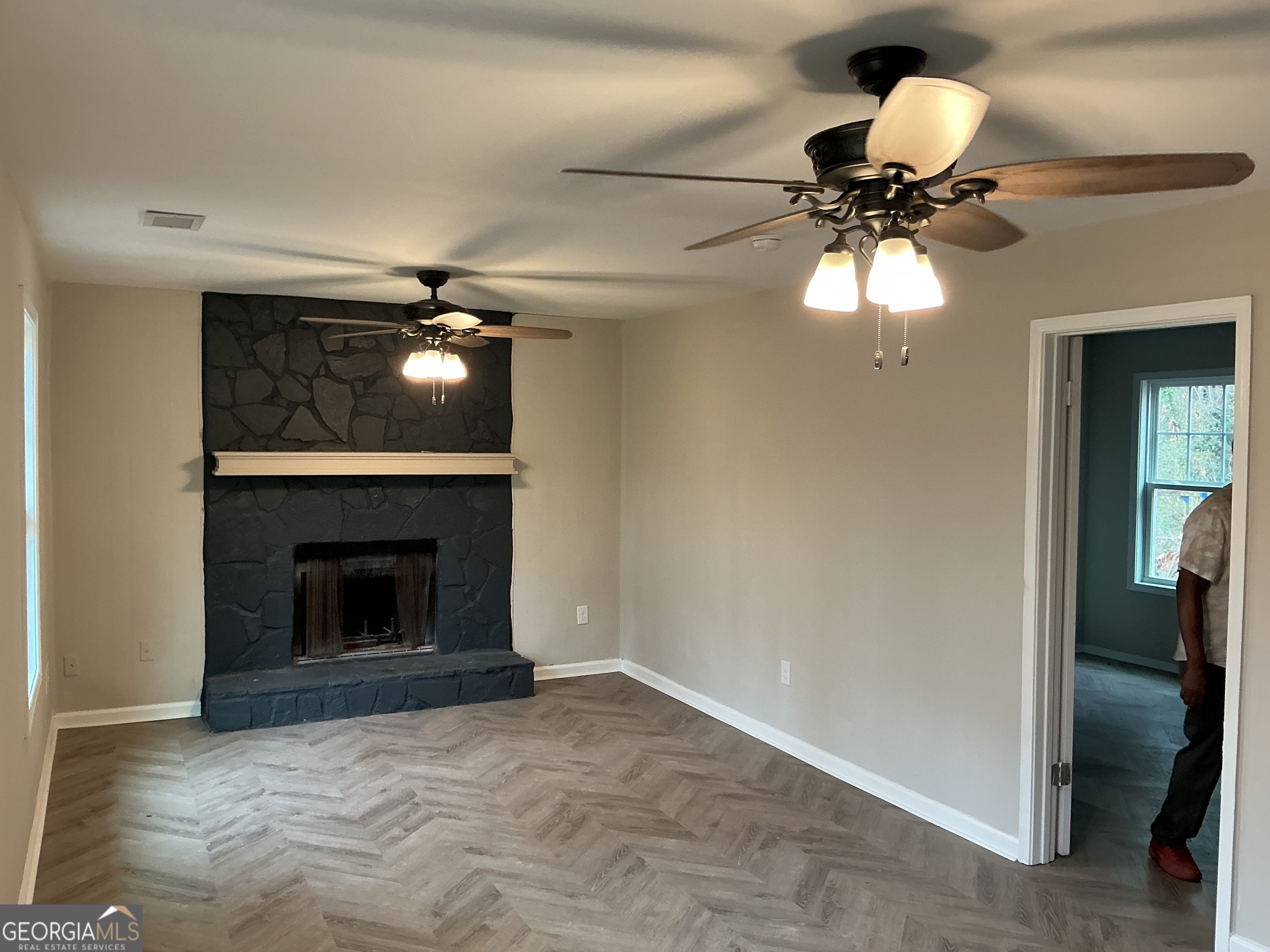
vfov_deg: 48.2
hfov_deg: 61.7
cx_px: 635
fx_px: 1064
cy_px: 476
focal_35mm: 29
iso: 100
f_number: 1.8
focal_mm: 3
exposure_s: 1/60
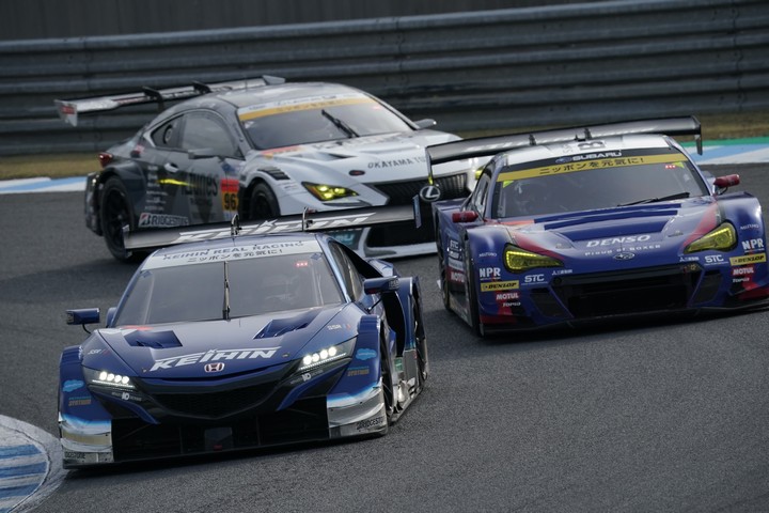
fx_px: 10680
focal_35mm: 500
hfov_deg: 4.1
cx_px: 384
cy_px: 256
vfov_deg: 2.7
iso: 400
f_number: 9
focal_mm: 500
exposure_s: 1/800
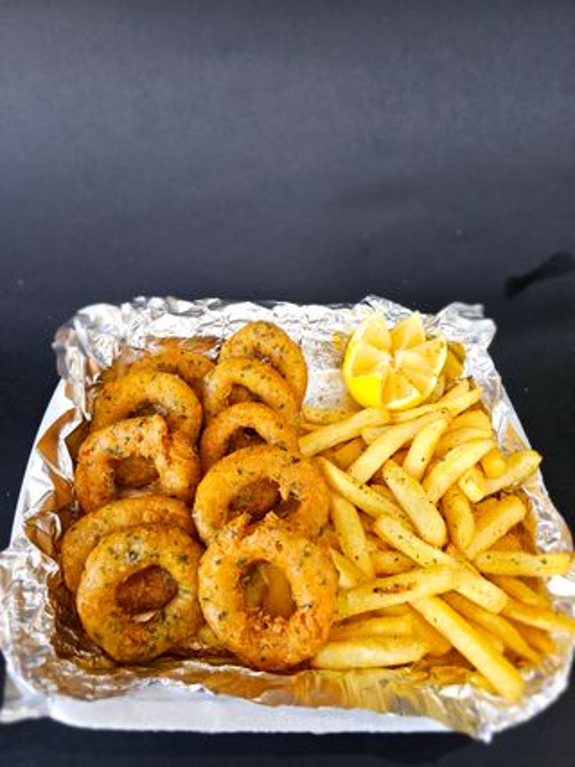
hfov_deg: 58.9
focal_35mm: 23
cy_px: 384
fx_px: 510
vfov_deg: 73.9
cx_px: 288
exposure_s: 1/50
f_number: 1.7
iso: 100
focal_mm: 6.3
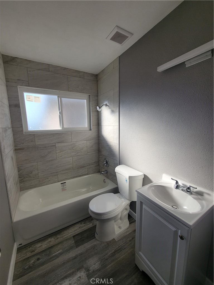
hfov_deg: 89.9
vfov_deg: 106.2
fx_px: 107
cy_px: 142
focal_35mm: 13
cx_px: 107
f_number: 2.2
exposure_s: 1/255
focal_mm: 2.2
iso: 50
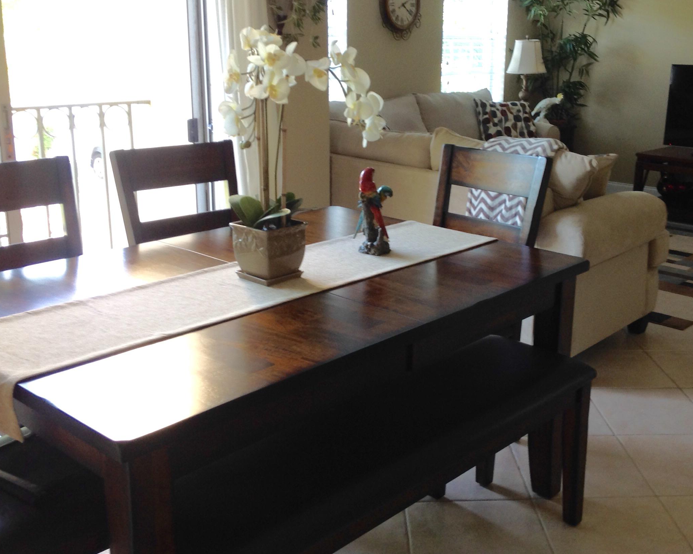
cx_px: 406
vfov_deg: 34.8
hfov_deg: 42.7
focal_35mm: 43
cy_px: 239
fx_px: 882
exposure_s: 1/20
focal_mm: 4.28
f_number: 2.4
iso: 50
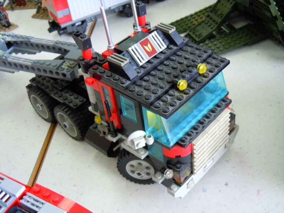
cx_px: 142
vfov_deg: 32.2
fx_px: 369
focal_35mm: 45
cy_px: 106
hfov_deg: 42.1
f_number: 3.8
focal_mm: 8.1
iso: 400
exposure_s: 1/40
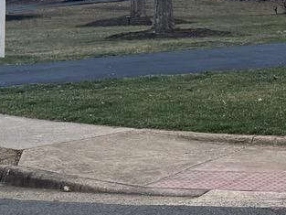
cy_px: -86
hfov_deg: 11.1
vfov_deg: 9.3
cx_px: 621
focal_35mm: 157
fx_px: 1298
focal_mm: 6.76
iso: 80
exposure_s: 1/943
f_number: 1.78
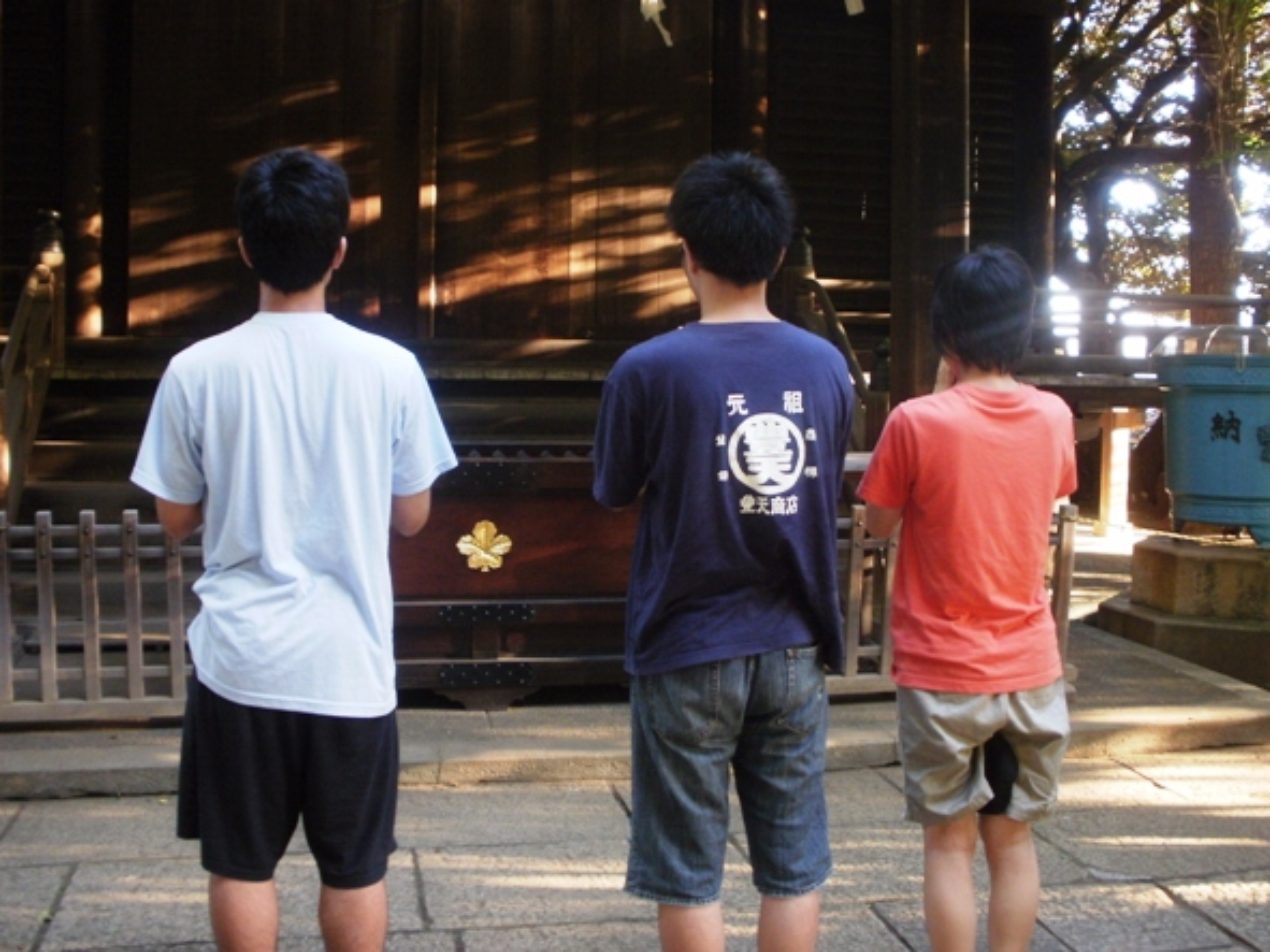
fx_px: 1431
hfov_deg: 47.8
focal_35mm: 39
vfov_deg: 36.8
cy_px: 466
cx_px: 679
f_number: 3.5
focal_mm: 6.3
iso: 125
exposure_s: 1/20
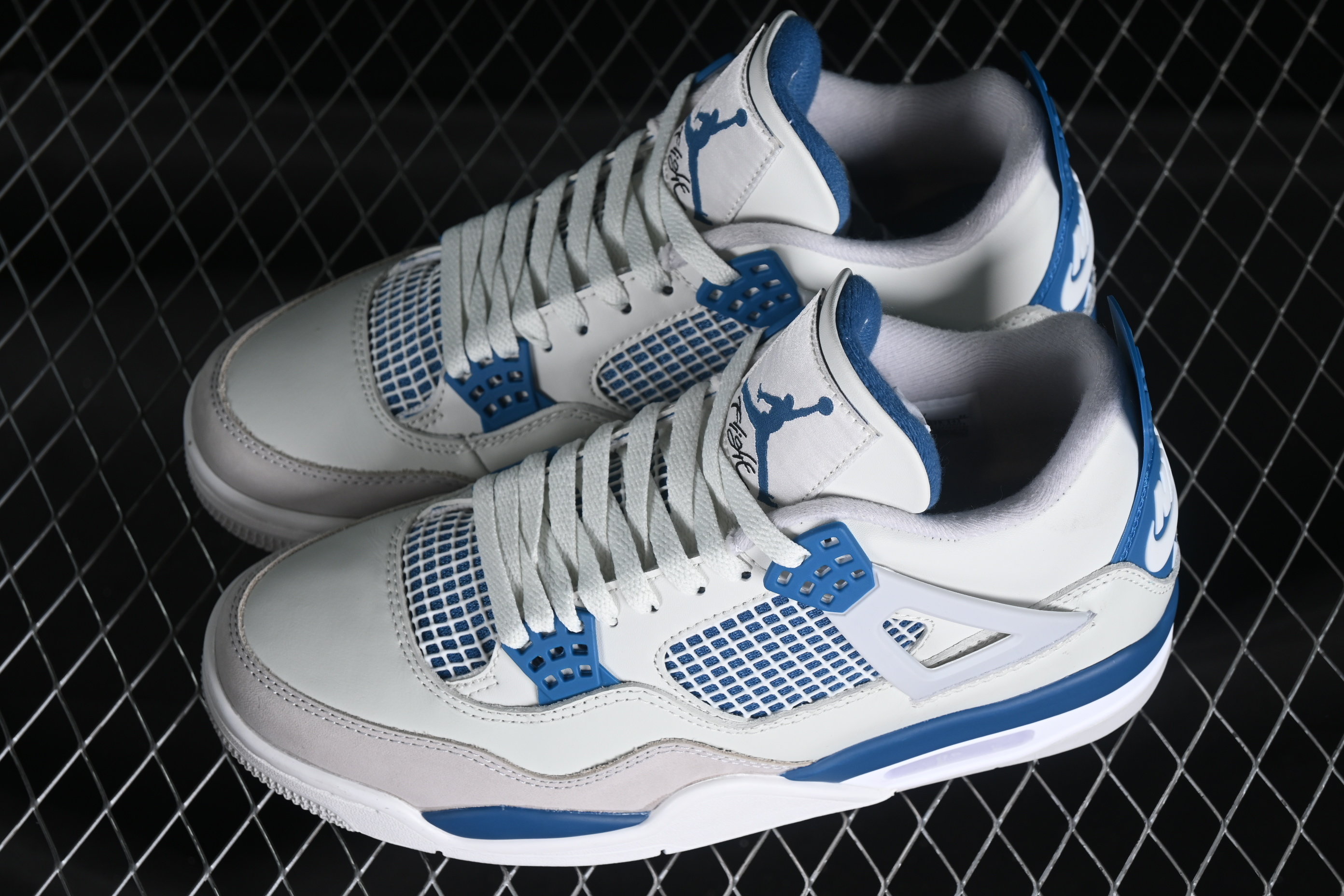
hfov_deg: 27.0
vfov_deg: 18.2
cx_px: 672
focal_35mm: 75
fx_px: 2800
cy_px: 448
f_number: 6.3
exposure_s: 1/80
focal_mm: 50
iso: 160
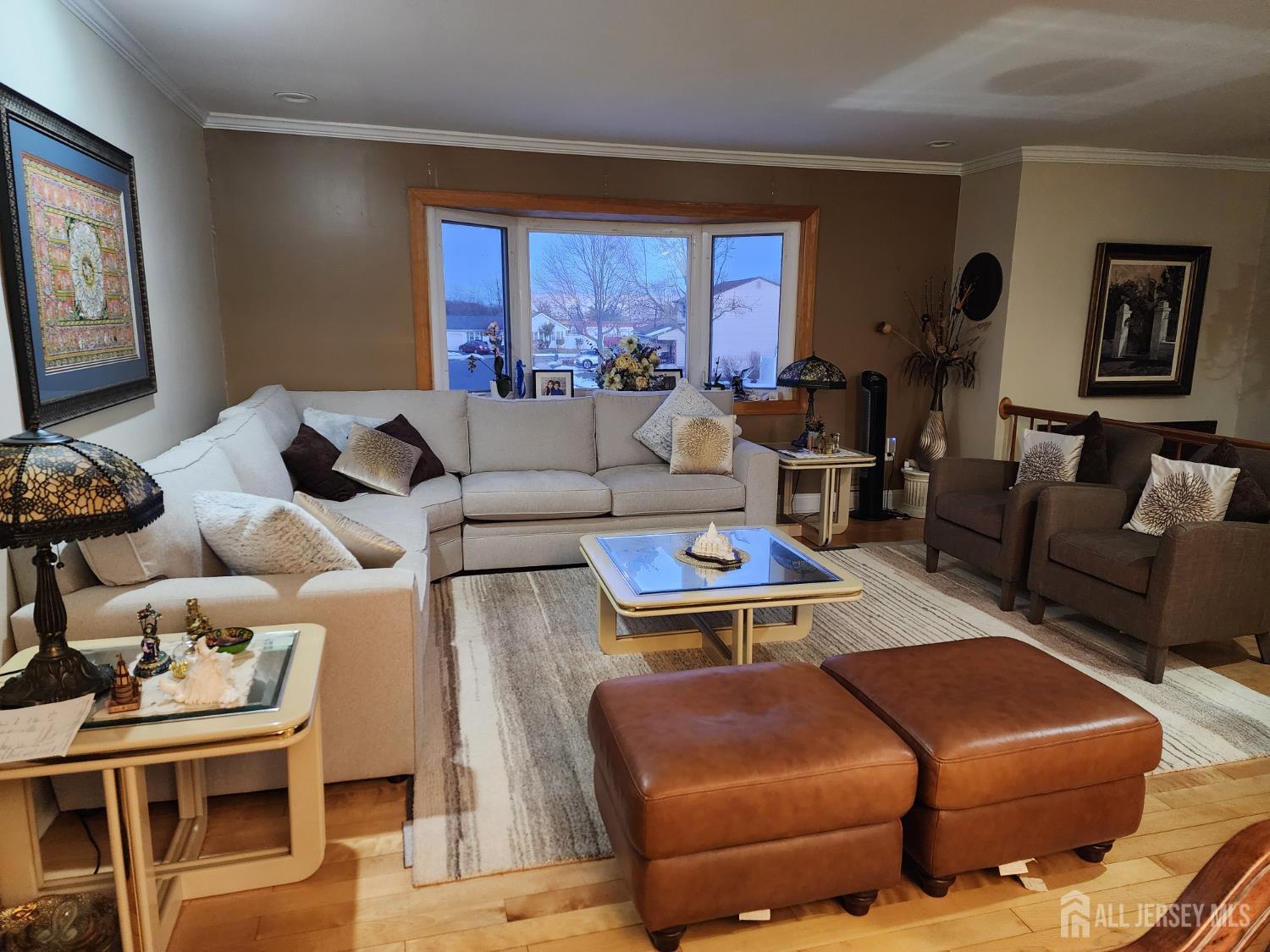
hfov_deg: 73.9
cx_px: 635
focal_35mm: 23
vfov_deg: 58.9
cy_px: 476
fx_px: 844
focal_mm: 6.4
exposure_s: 1/60
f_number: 1.8
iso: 640
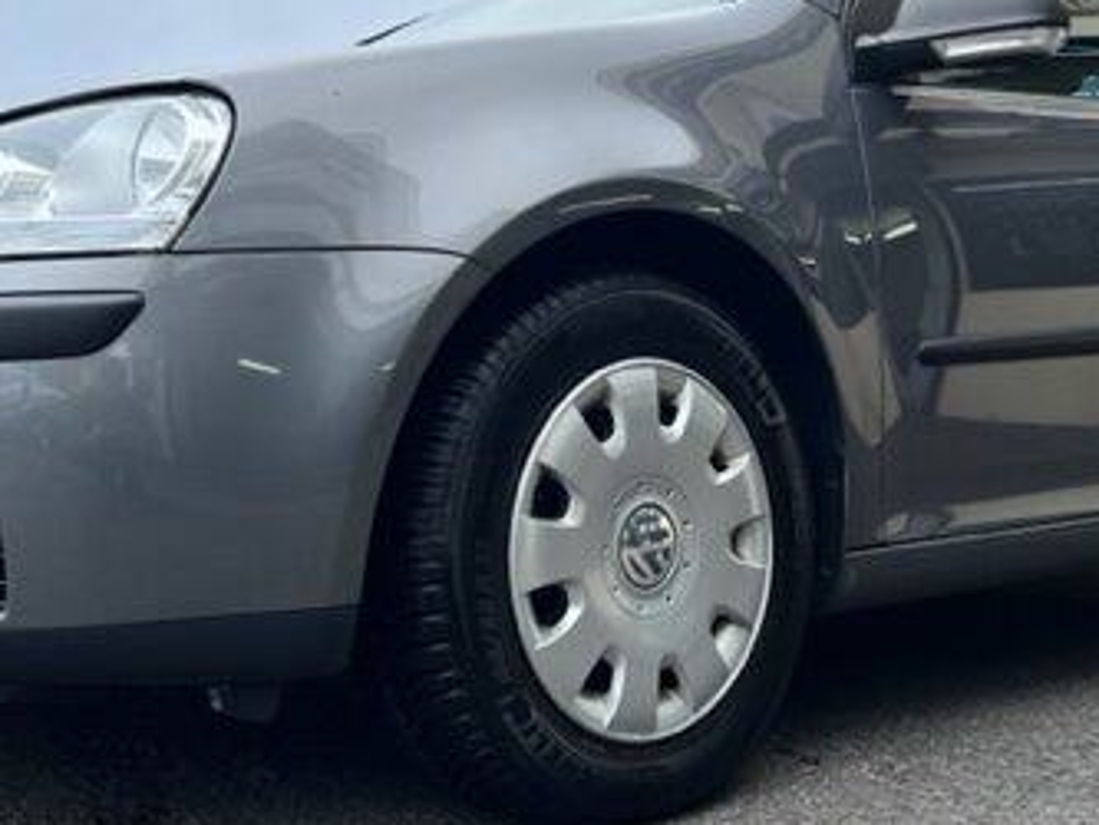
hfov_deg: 38.1
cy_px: 254
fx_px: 1588
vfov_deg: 28.9
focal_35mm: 50
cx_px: 502
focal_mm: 5.7
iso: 50
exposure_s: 1/1724
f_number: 1.5
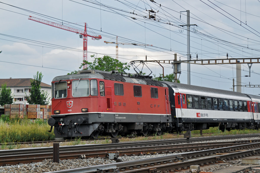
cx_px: 130
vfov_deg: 13.0
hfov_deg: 19.5
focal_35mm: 105
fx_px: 757
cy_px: 86
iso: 400
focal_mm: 70
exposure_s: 1/1000
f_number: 4.5
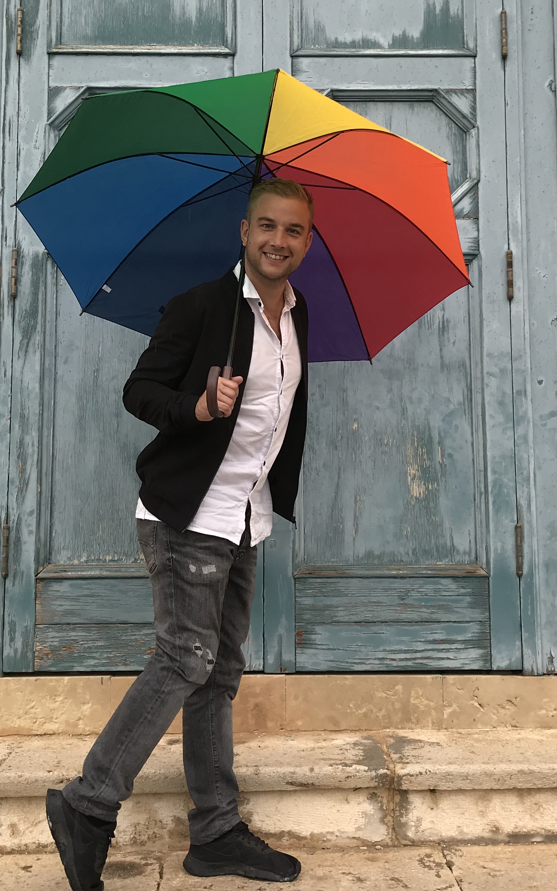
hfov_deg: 27.4
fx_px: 1142
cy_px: 332
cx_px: 278
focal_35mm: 47
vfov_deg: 42.3
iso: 20
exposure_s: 1/336
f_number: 1.8
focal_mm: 3.99
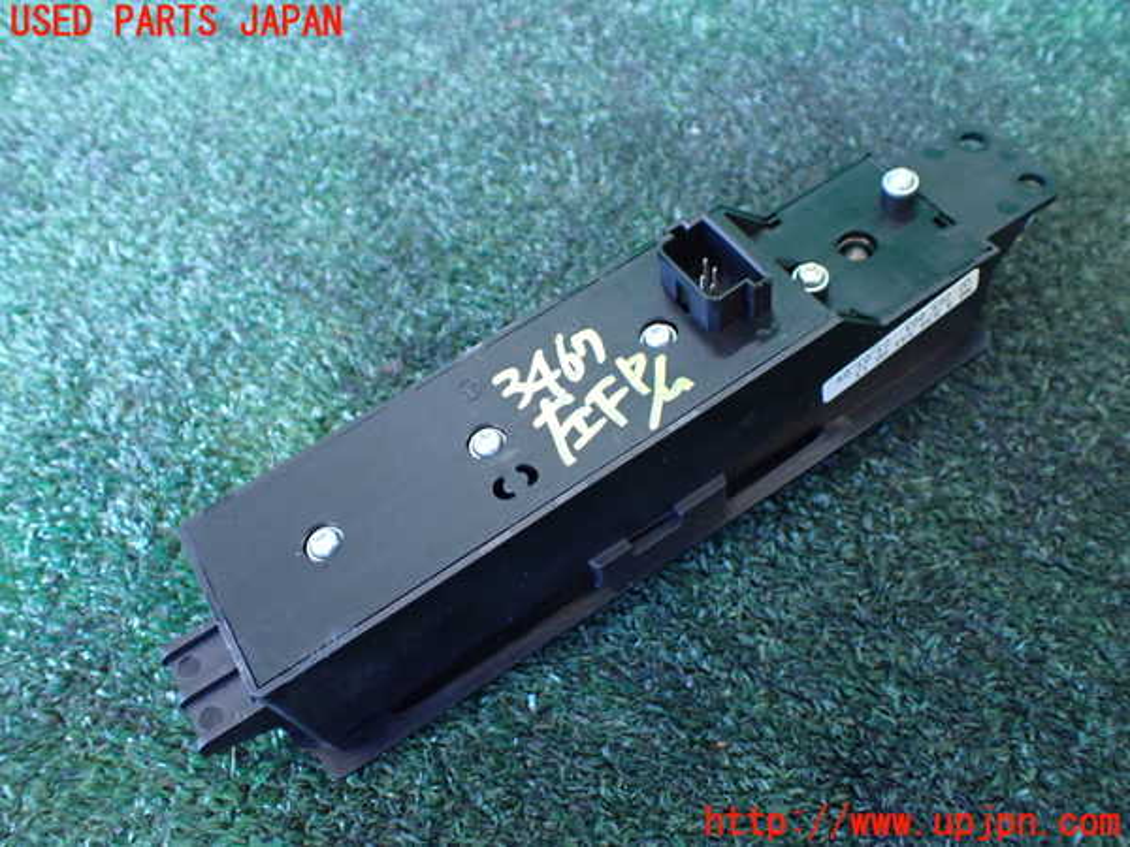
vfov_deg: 46.8
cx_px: 565
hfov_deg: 60.0
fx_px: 979
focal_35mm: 30
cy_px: 424
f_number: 2.3
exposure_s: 1/30
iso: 1000
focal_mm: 5.4
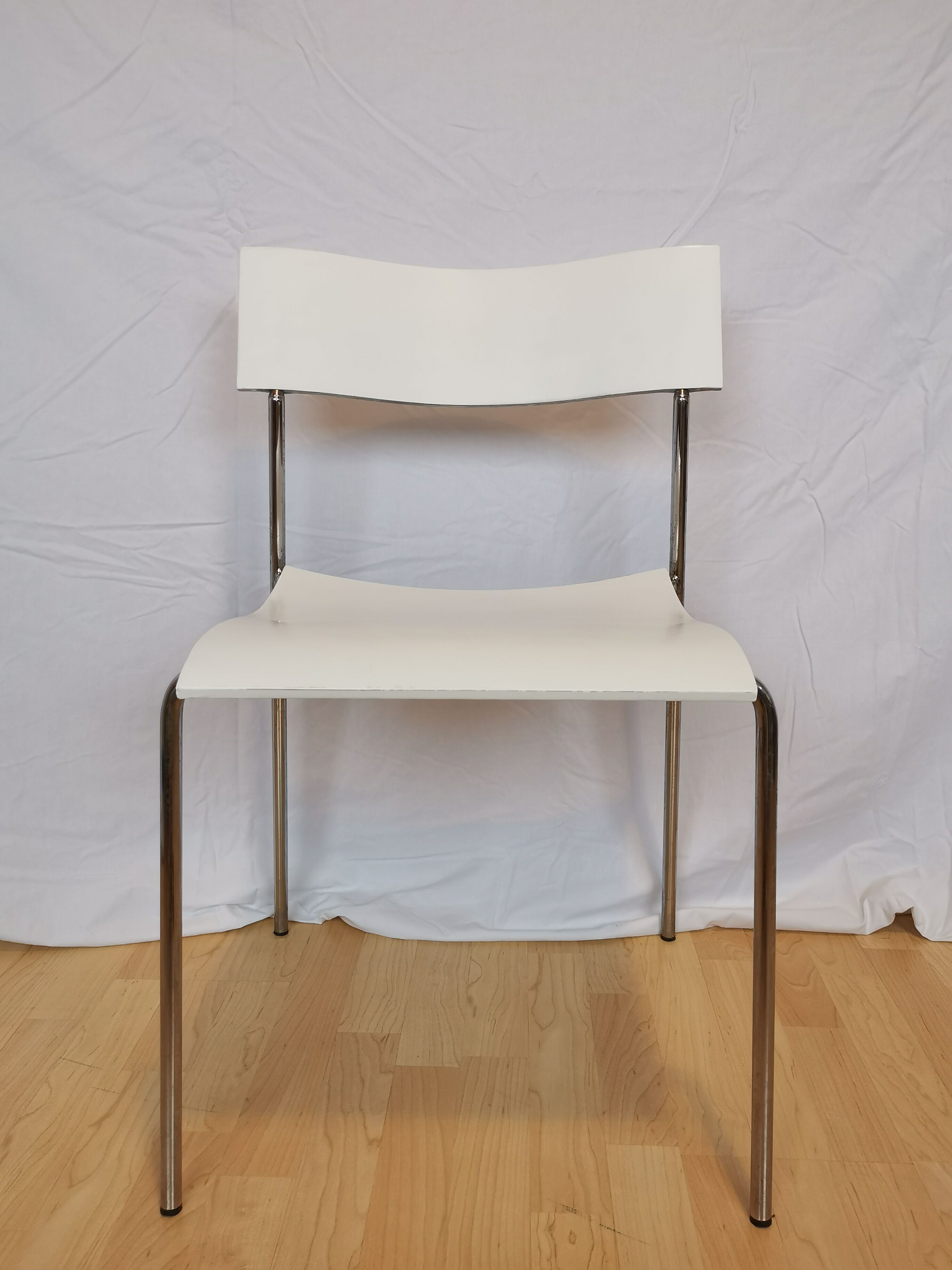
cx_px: 476
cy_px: 635
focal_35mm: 29
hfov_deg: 48.2
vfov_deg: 61.7
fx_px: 1063
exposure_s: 1/100
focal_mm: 5.58
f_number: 1.8
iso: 160
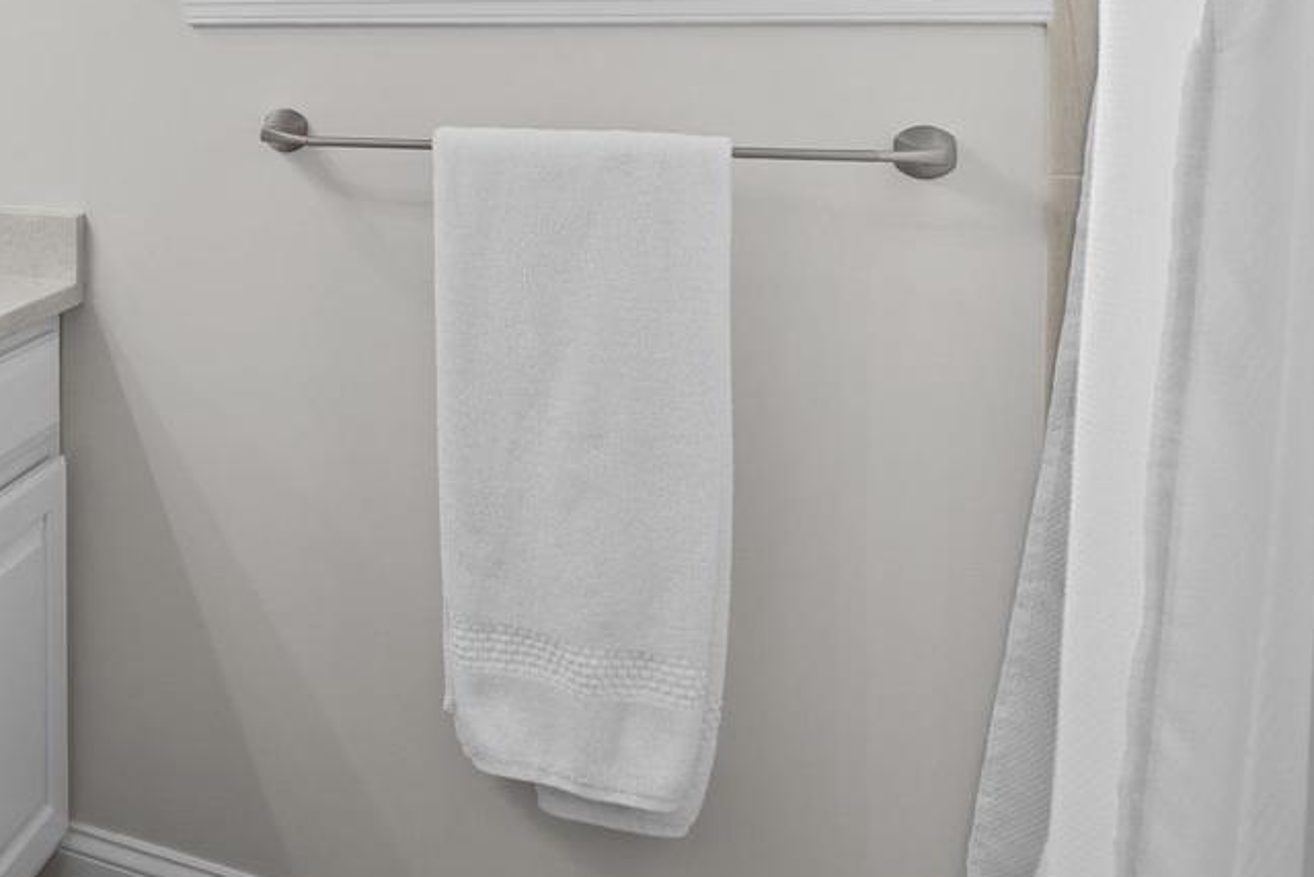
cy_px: 21
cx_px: -119
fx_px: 1355
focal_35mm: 37
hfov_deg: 41.6
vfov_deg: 33.1
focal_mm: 11
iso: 200
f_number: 7.1
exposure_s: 1/5
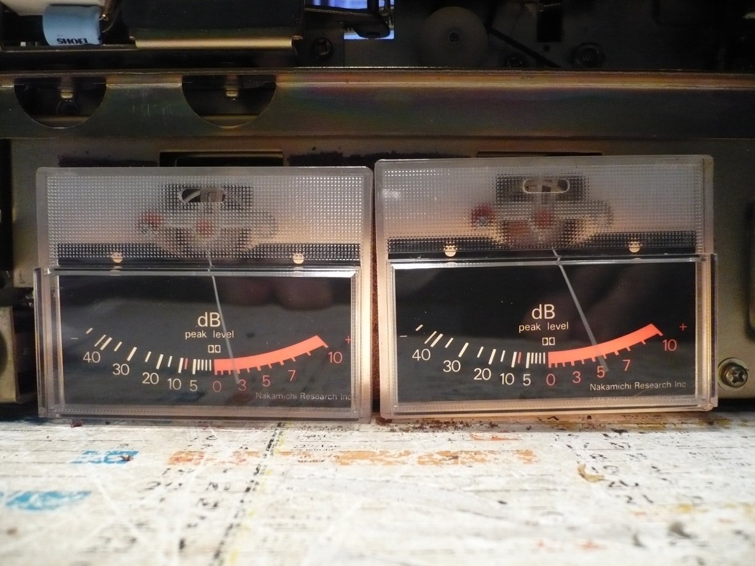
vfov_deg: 40.7
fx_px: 763
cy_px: 283
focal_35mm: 35
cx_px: 378
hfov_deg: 52.6
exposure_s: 1/50
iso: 400
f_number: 2.8
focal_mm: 5.8
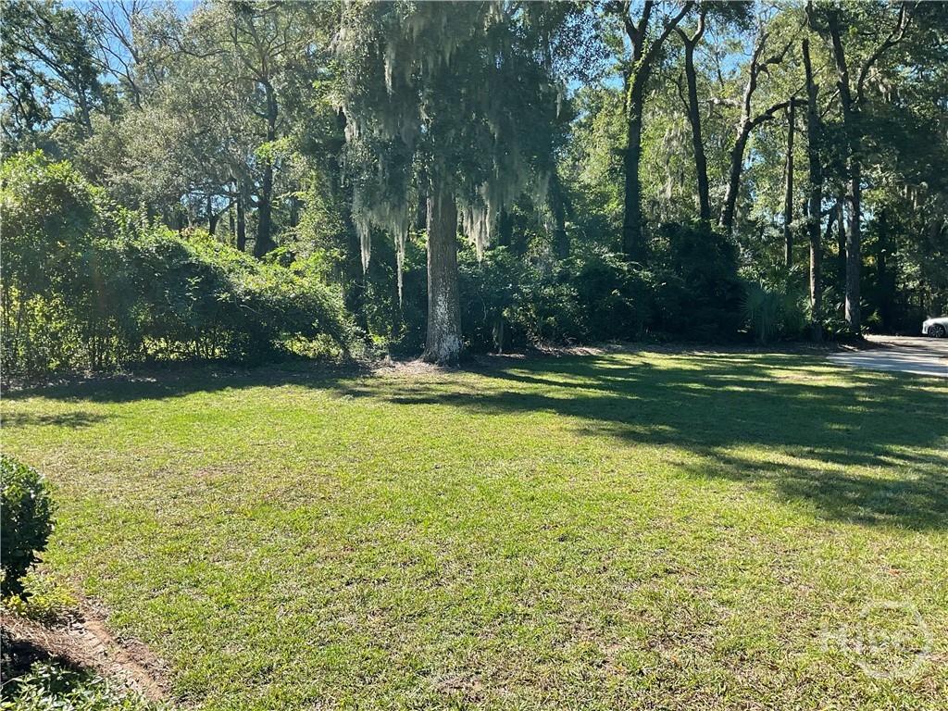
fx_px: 794
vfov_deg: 48.2
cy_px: 356
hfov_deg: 61.7
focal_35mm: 29
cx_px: 474
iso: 16
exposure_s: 1/635
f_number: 1.8
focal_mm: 3
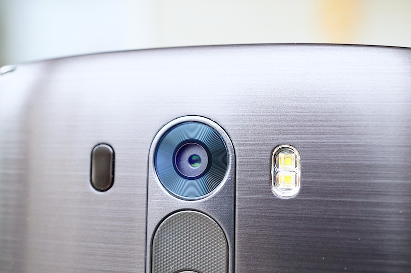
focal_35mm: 45
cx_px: 206
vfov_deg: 29.8
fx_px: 513
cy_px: 136
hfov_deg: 43.6
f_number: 7.1
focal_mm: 30
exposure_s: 1/50
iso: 400
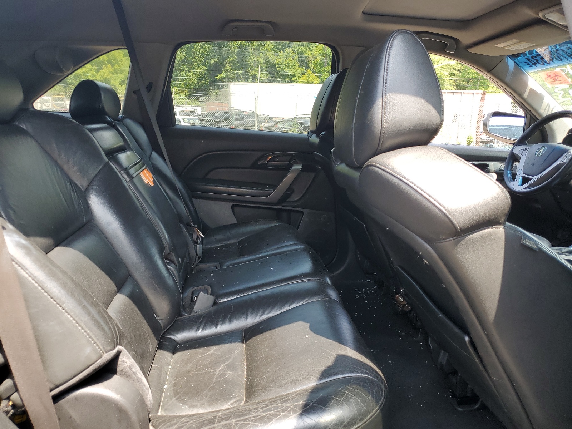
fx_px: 430
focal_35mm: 26
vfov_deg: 53.1
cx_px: 286
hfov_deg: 67.3
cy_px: 214
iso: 50
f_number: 1.5
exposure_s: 1/217
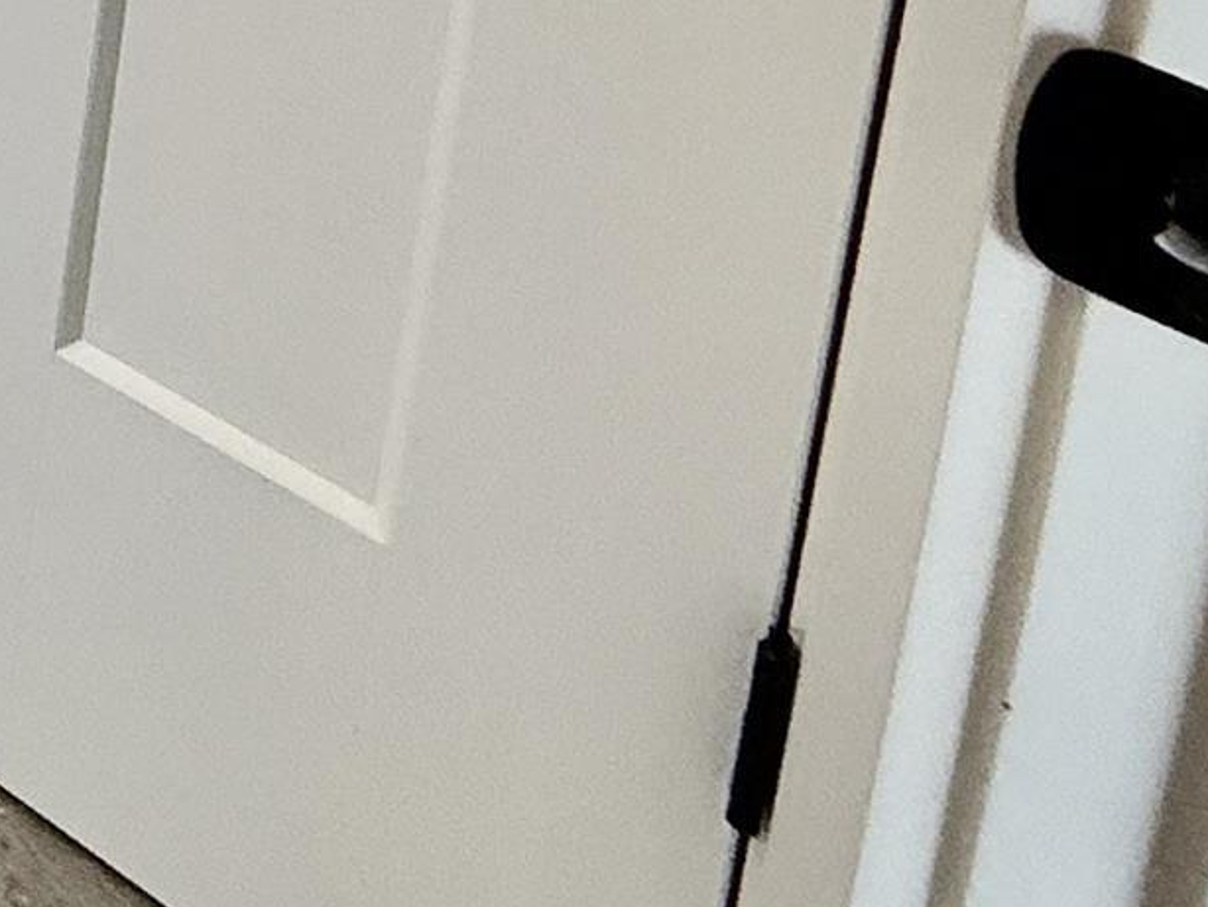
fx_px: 2444
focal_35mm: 70
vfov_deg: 14.4
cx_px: -1552
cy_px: -1243
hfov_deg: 16.1
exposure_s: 1/120
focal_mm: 2.22
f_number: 2.2
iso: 80
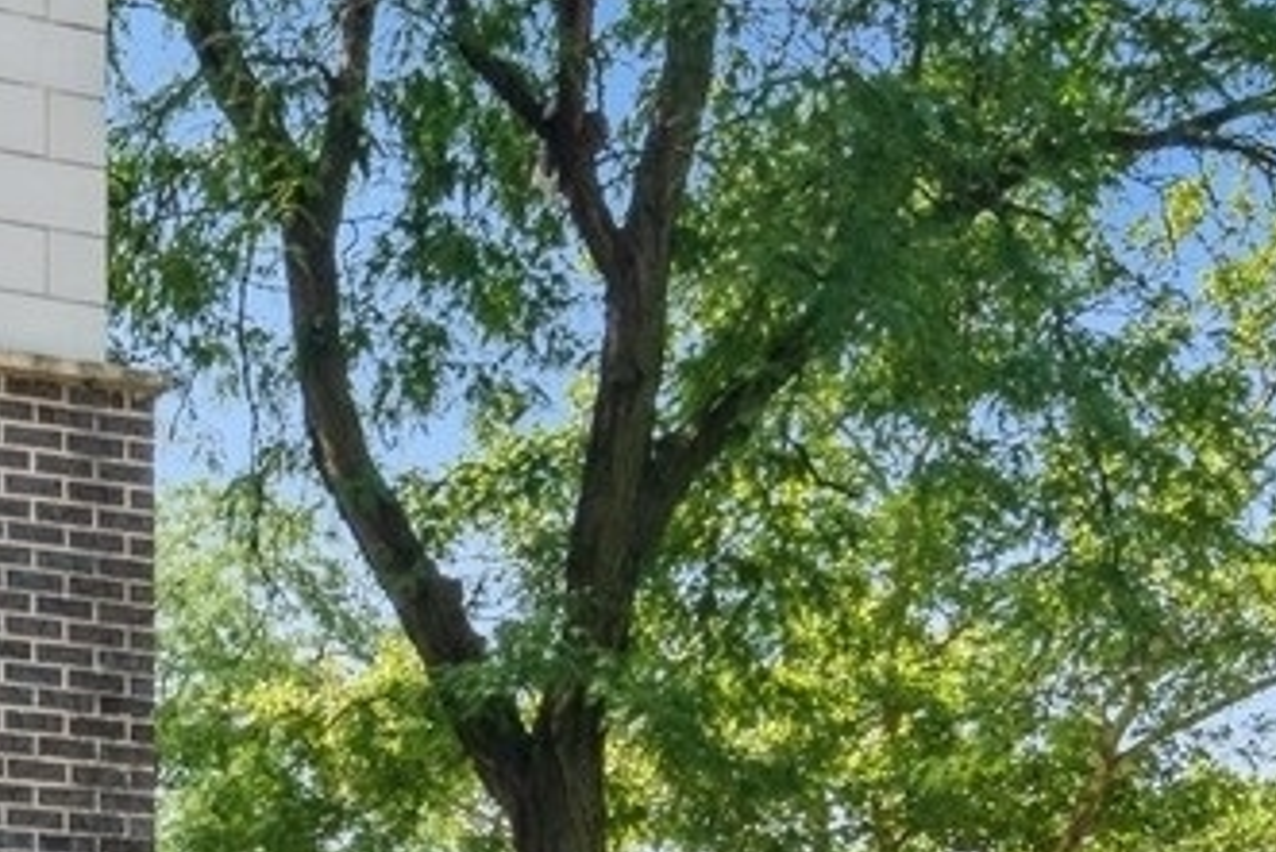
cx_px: -69
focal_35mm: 87
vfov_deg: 14.5
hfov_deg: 22.3
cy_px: 1330
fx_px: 3085
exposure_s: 1/250
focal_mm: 12
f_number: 8
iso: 200
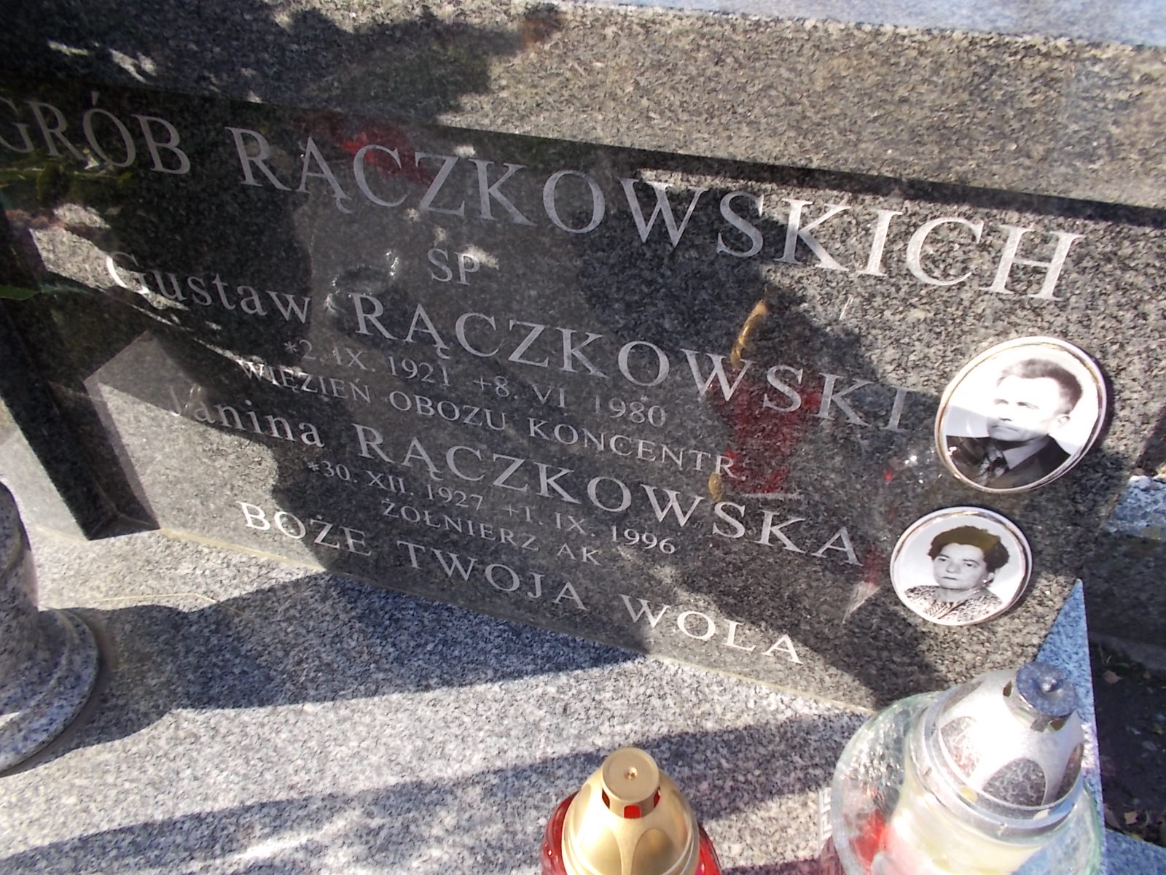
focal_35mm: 26
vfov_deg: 53.1
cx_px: 583
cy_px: 438
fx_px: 876
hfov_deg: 67.3
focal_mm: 4.6
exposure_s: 1/160
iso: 80
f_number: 3.2
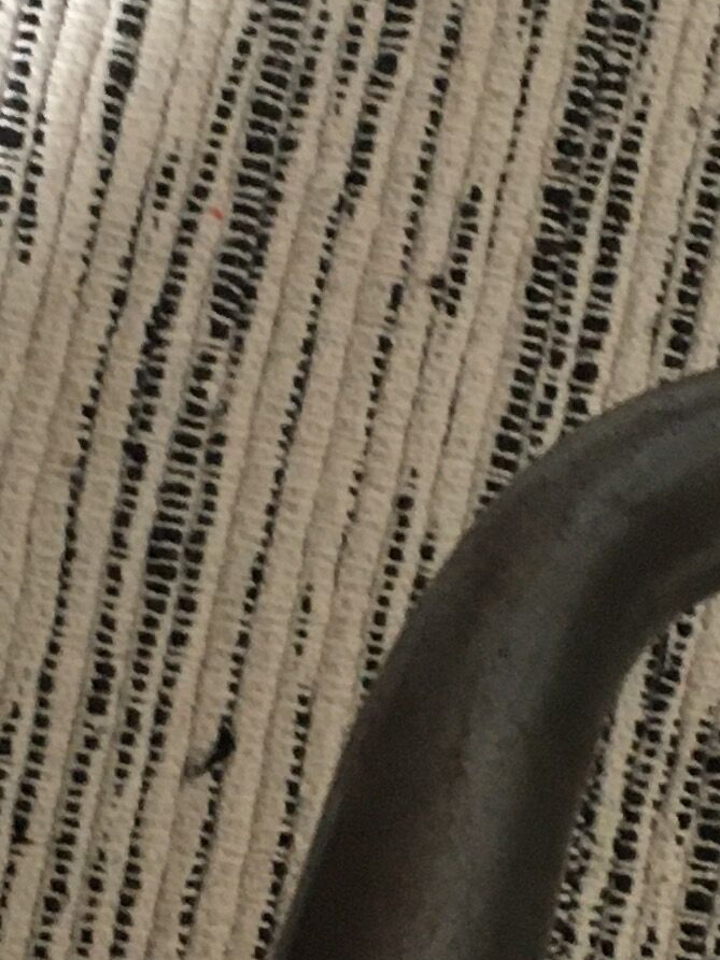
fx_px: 3636
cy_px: 596
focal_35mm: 131
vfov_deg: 15.0
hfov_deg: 11.3
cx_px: 491
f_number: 2.2
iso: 200
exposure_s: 1/20
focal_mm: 4.15
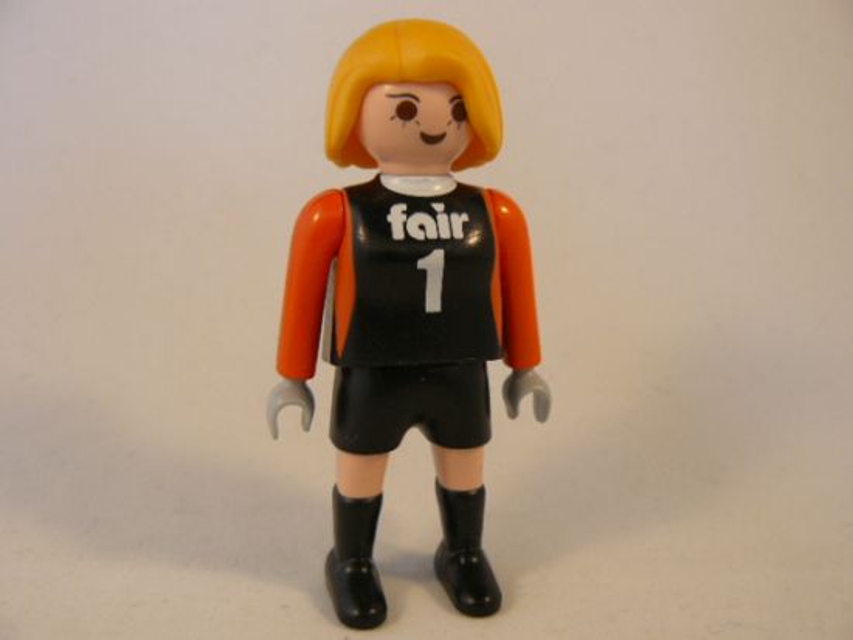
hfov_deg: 51.3
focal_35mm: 36
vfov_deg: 39.7
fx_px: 887
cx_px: 426
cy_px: 320
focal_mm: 6
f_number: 2.8
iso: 100
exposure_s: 1/50
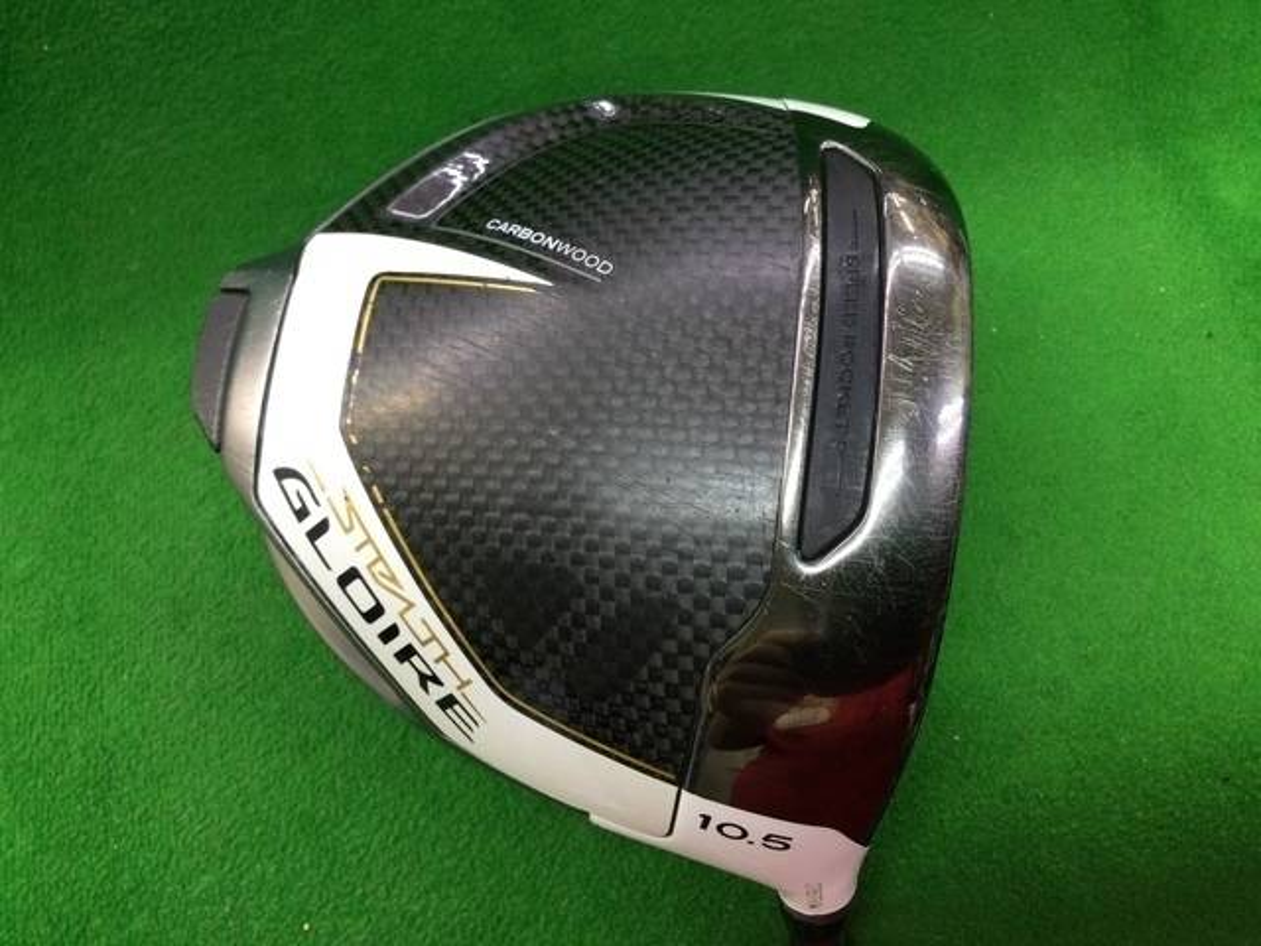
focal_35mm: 31
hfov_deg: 58.4
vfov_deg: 45.4
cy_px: 473
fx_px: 1129
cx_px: 630
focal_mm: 3.3
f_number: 2.4
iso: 64
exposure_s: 1/30
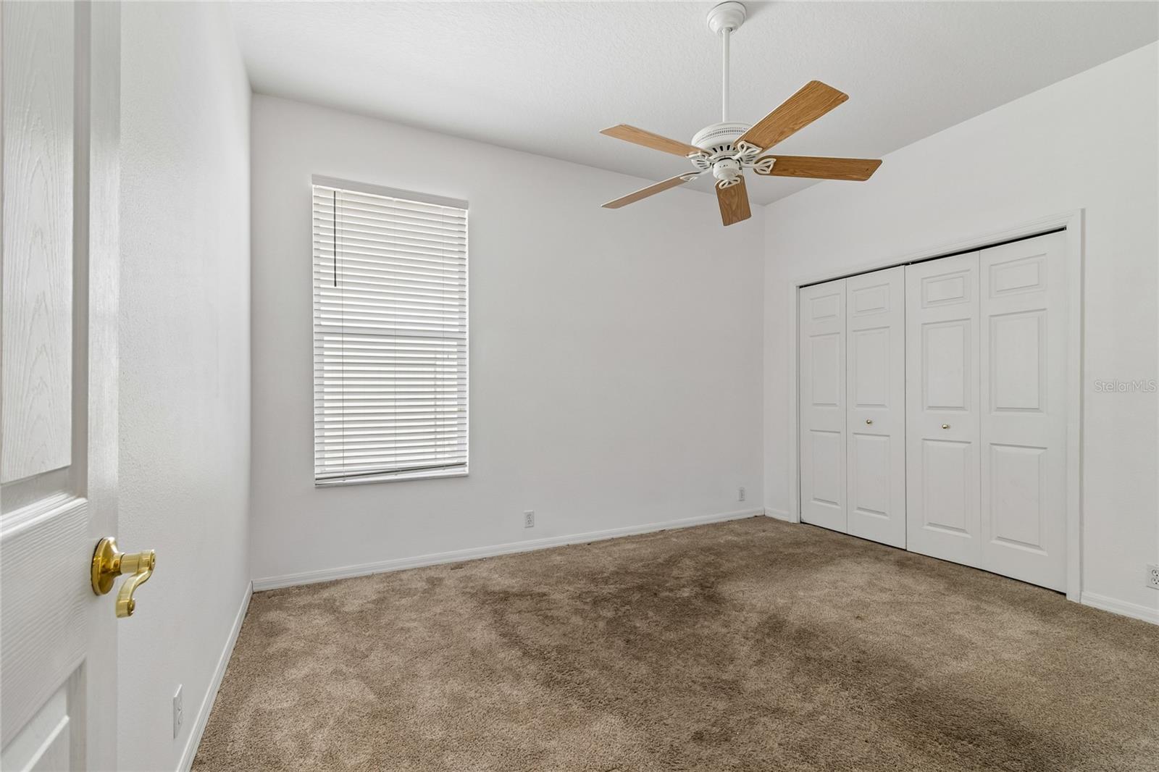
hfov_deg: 100.4
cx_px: 580
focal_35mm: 15
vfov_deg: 77.3
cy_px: 386
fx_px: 483
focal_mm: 10
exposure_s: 1/13
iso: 100
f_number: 7.1
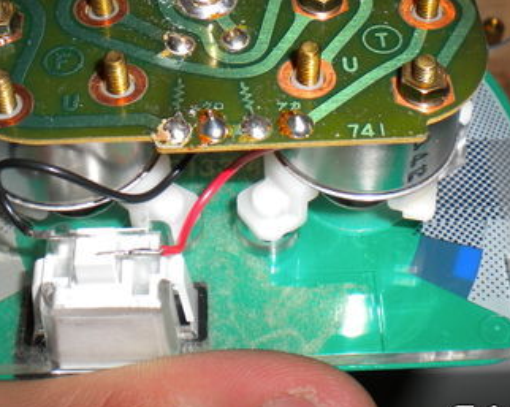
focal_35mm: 68
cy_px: 49
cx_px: 212
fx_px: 1025
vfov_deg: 22.0
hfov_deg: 27.9
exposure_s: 1/30
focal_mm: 6.3
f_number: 4.6
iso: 80
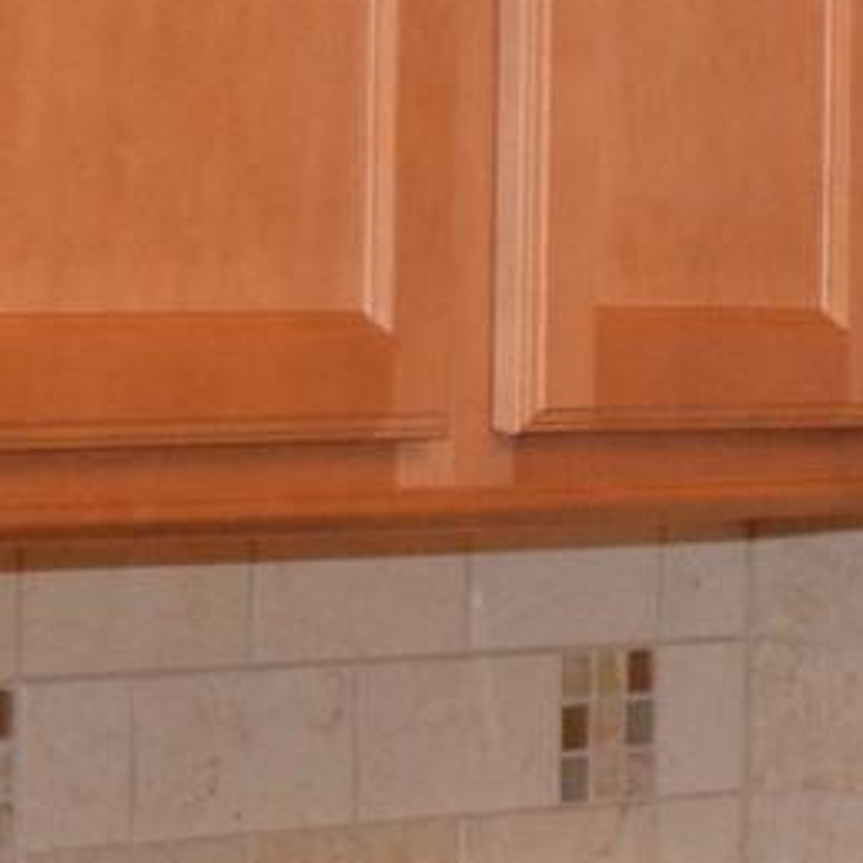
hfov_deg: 6.1
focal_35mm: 263
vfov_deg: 6.7
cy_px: 326
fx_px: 7418
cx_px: 2649
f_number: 4.2
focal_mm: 26
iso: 1000
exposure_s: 1/60
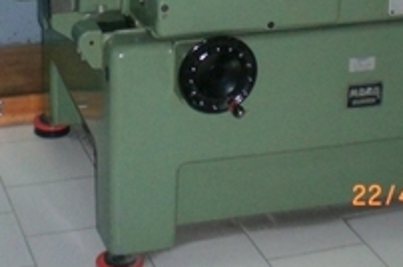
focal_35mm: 98
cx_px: 162
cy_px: -103
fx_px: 1095
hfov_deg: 20.8
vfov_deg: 13.3
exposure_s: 1/60
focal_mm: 6.3
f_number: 3.1
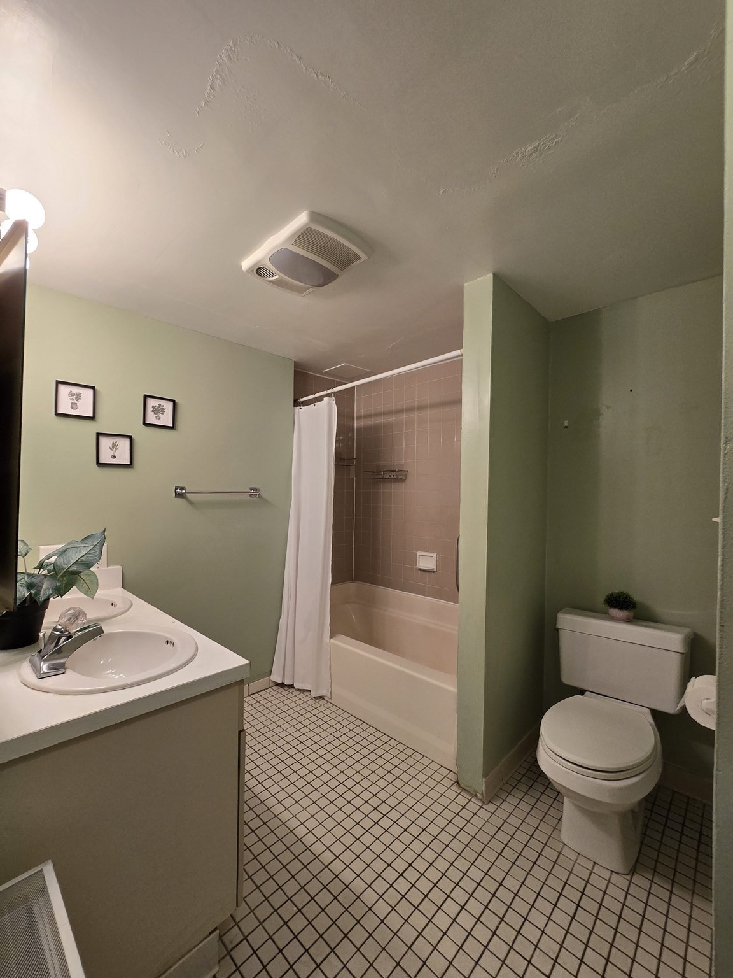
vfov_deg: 106.2
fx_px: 367
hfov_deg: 89.9
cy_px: 489
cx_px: 366
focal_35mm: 13
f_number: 2.2
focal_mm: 2.2
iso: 160
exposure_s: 1/60
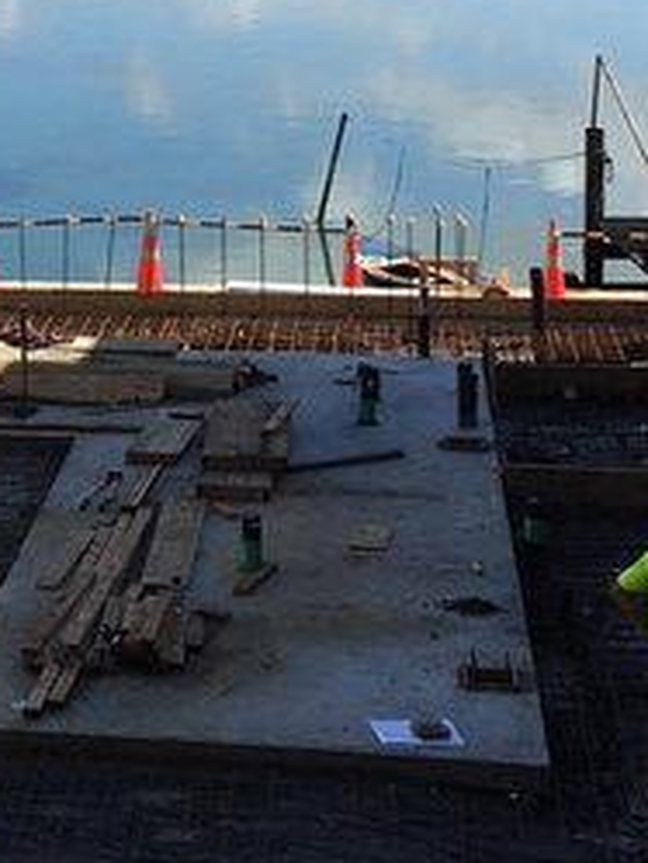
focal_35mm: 93
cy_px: 284
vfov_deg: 21.0
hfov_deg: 15.2
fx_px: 2319
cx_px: -170
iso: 25
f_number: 2.2
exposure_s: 1/1451
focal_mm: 4.15
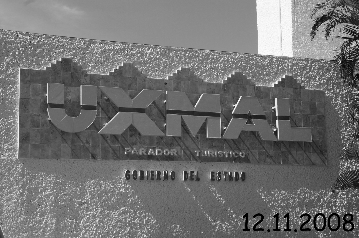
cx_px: 180
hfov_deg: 33.4
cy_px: 119
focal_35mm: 60
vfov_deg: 22.6
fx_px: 598
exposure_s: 1/125
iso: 100
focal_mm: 40
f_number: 13
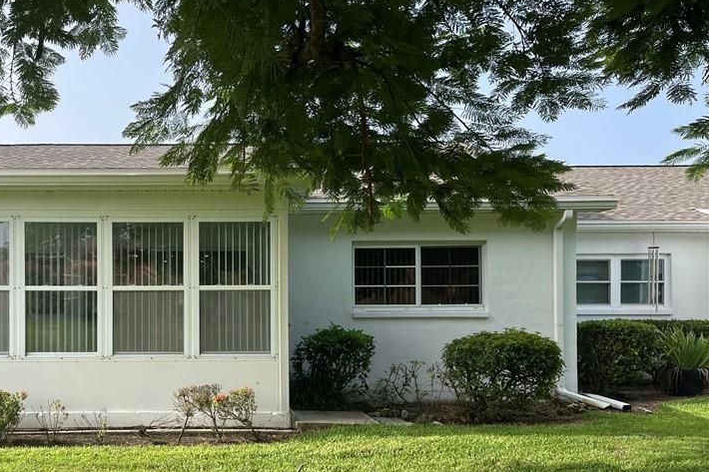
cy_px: 291
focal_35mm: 39
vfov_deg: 34.0
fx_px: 768
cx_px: 199
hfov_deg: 48.1
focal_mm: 5.1
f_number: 1.6
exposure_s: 1/1458
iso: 50
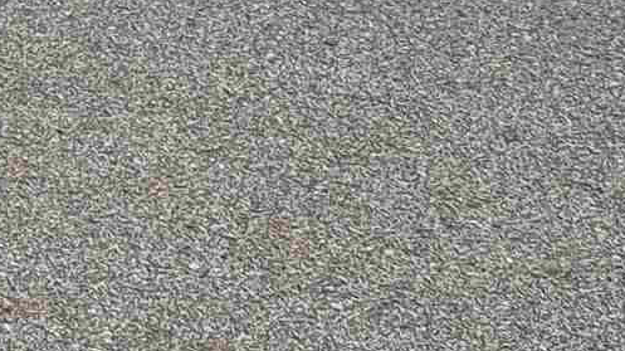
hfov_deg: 12.2
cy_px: -869
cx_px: -636
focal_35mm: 155
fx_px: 2567
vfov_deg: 6.7
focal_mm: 5.4
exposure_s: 1/2056
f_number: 1.8
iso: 25
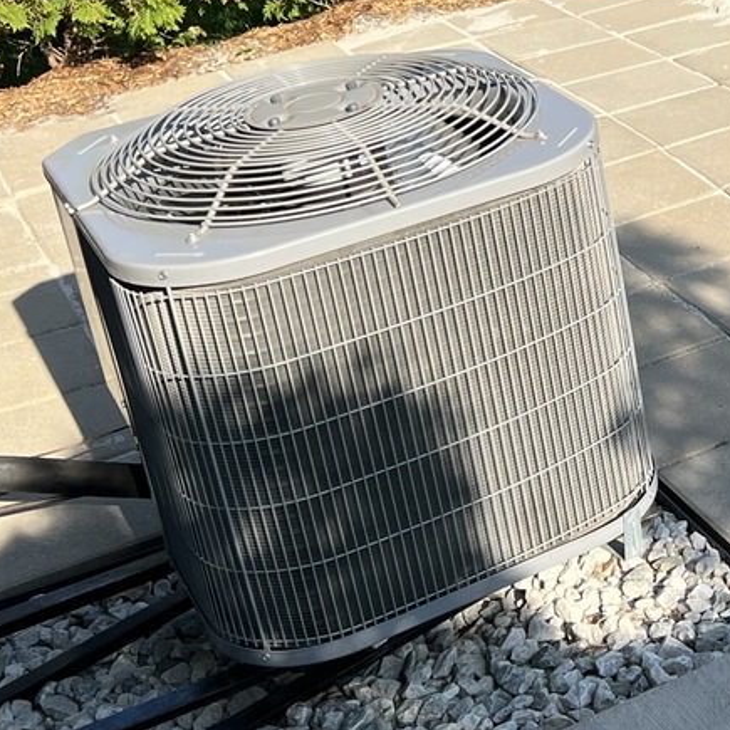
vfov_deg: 22.2
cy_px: 81
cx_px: 955
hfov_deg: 20.7
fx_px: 1813
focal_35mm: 76
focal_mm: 5.7
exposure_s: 1/2083
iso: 50
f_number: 1.5
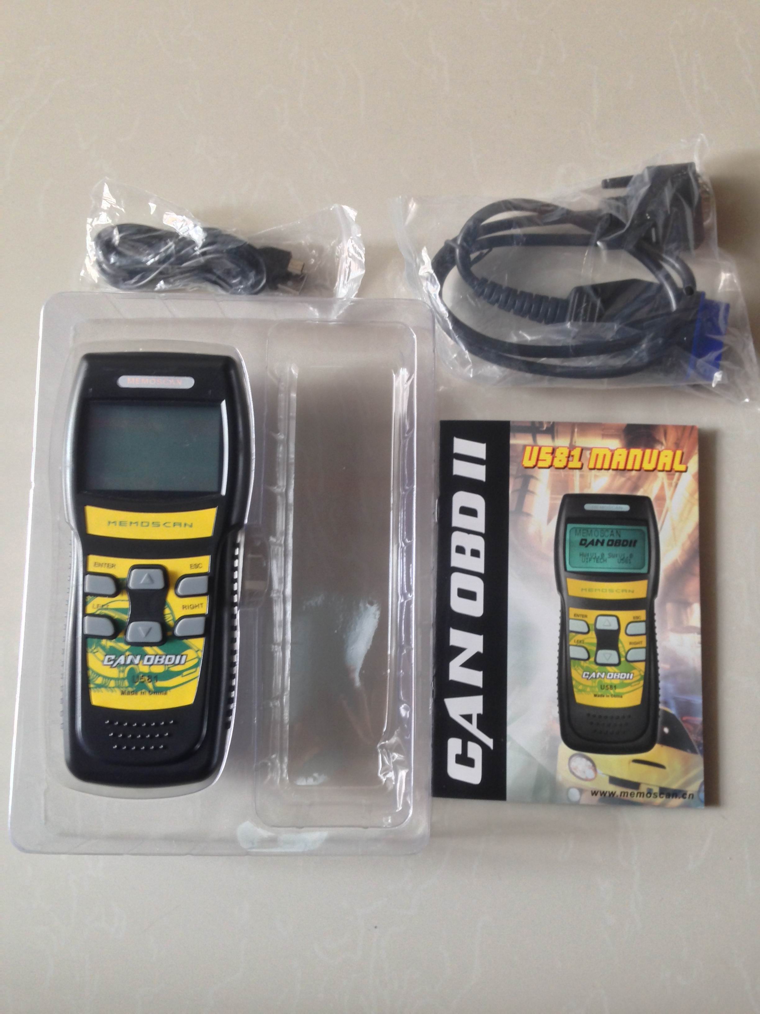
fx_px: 966
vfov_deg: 55.4
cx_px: 380
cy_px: 507
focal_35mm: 33
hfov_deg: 42.9
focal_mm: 4.12
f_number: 2.4
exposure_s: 1/20
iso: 80
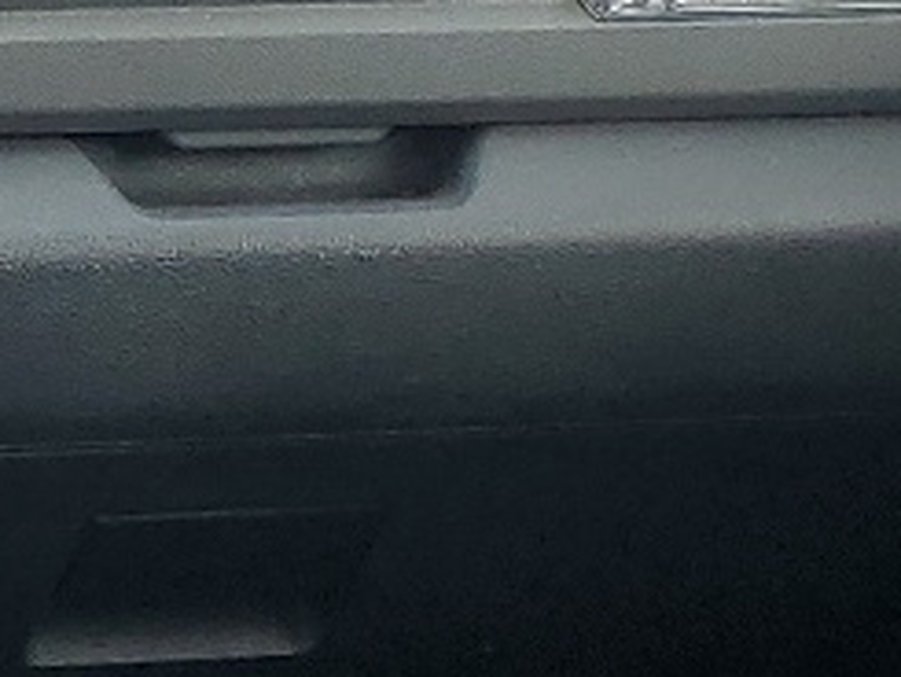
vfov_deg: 8.7
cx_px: -1210
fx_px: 4427
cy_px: 758
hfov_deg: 10.2
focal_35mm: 170
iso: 50
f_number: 1.5
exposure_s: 1/263
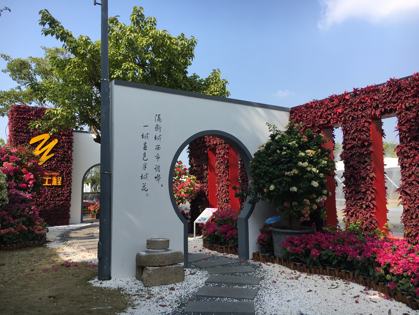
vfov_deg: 48.2
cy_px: 158
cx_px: 210
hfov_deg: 61.7
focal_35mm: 29
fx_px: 351
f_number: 2.2
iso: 25
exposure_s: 1/1026
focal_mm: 4.15
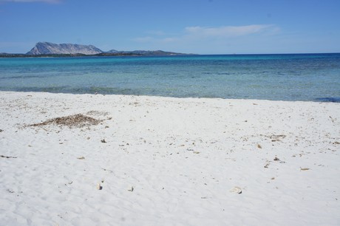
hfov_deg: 57.3
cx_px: 170
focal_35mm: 33
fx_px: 311
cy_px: 113
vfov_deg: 39.9
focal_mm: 22
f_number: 13
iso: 200
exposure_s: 1/400
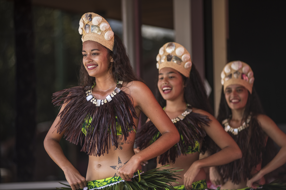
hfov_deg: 13.2
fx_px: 1231
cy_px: 95
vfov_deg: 8.9
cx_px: 143
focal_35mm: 155
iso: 400
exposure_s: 1/1000
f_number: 2.8
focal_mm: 155
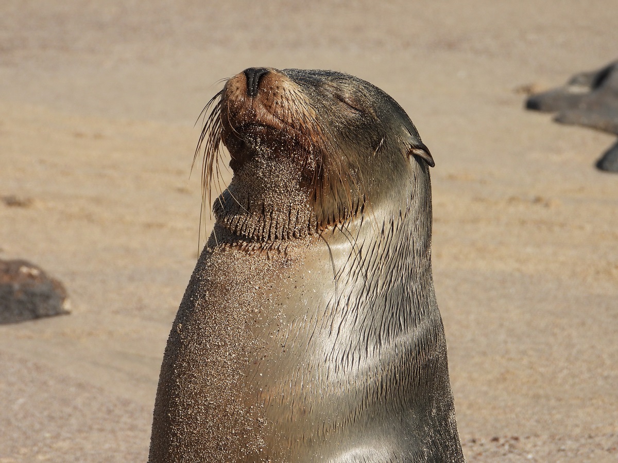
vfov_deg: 3.7
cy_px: 232
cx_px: 309
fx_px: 7141
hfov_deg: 5.0
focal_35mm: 400
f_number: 5
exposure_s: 1/800
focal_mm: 71.9
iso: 100
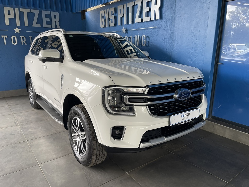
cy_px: 94
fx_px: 180
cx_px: 124
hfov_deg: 69.4
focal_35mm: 25
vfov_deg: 54.9
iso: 80
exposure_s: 1/100
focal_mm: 5.1
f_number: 1.6
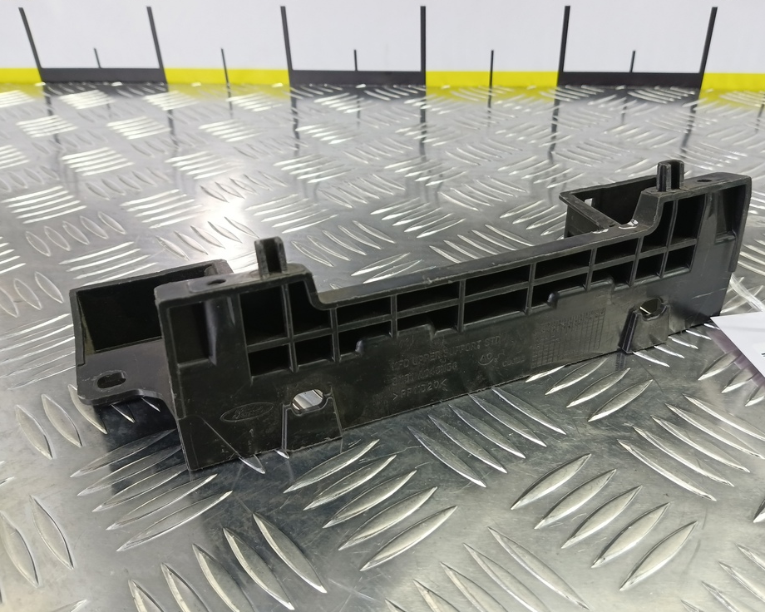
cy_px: 308
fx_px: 566
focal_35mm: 25
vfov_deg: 56.8
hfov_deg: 68.0
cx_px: 407
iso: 169
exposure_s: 1/50
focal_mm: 4.11
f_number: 1.6
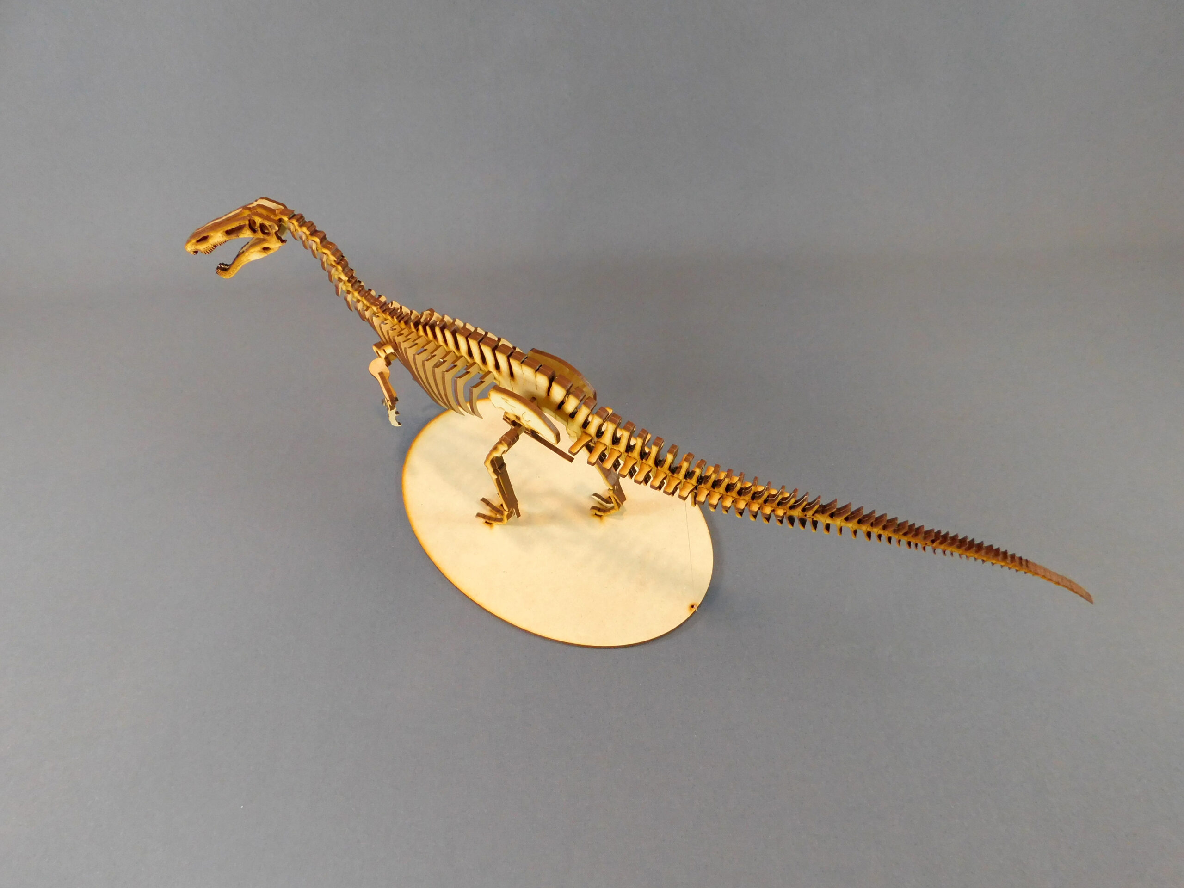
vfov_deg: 58.9
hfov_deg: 73.9
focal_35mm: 23
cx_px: 592
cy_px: 444
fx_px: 787
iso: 400
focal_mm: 4
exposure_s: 1/15
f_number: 3
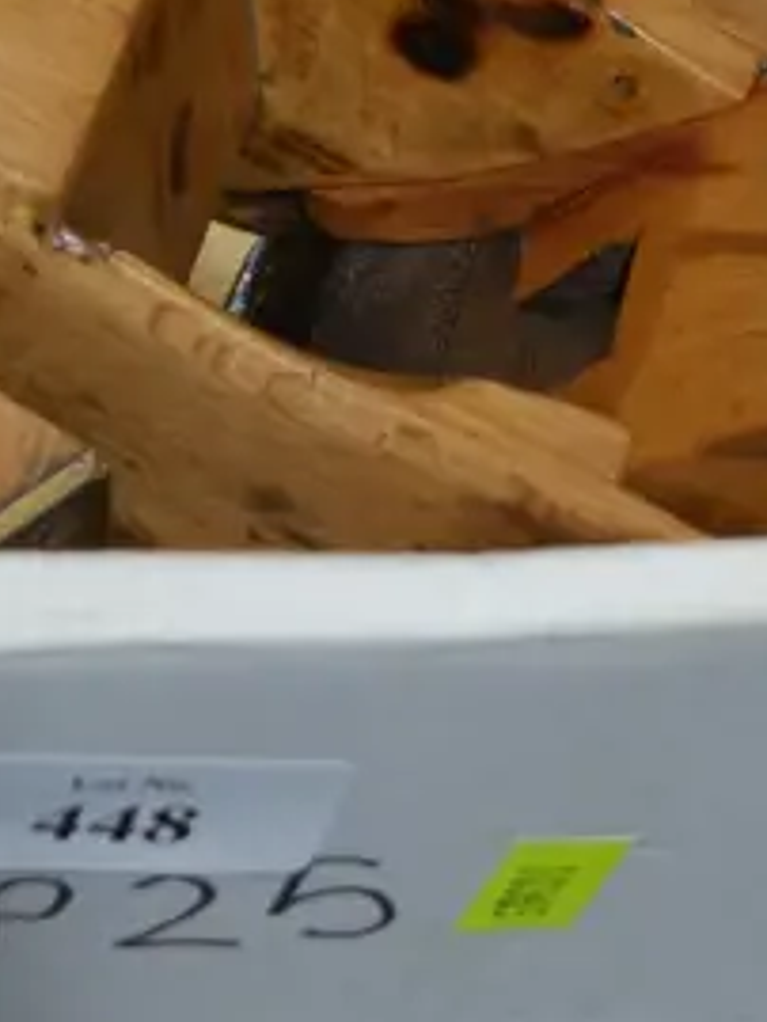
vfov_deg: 8.9
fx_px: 6288
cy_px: -767
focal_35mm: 213
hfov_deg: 7.0
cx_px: 177
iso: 320
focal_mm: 28
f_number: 5.3
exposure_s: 1/60
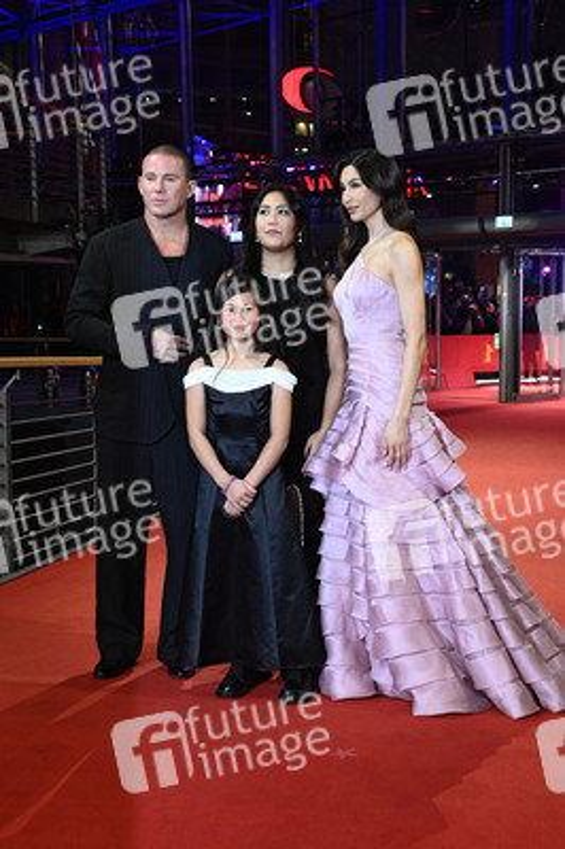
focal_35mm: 48
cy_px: 424
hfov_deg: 28.0
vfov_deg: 41.1
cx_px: 282
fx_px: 1132
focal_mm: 48
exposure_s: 1/250
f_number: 5.6
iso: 4000
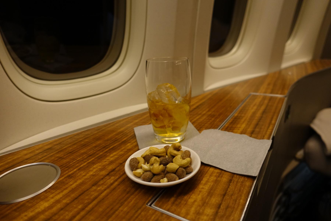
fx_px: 221
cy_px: 110
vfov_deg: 53.1
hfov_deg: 73.7
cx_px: 166
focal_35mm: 24
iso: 400
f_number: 1.8
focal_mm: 8.8
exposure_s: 1/30
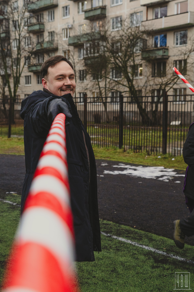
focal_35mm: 54
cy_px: 146
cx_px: 97
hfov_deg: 25.1
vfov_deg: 36.9
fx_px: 436
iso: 3200
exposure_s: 1/200
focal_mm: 54
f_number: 6.3
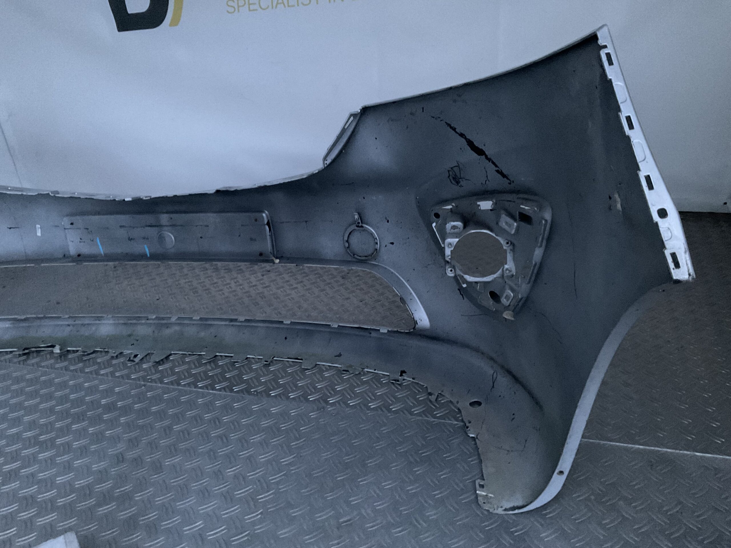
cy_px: 274
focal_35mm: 29
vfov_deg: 48.2
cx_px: 366
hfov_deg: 61.7
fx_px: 612
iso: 500
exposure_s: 1/20
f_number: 1.8
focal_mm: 3
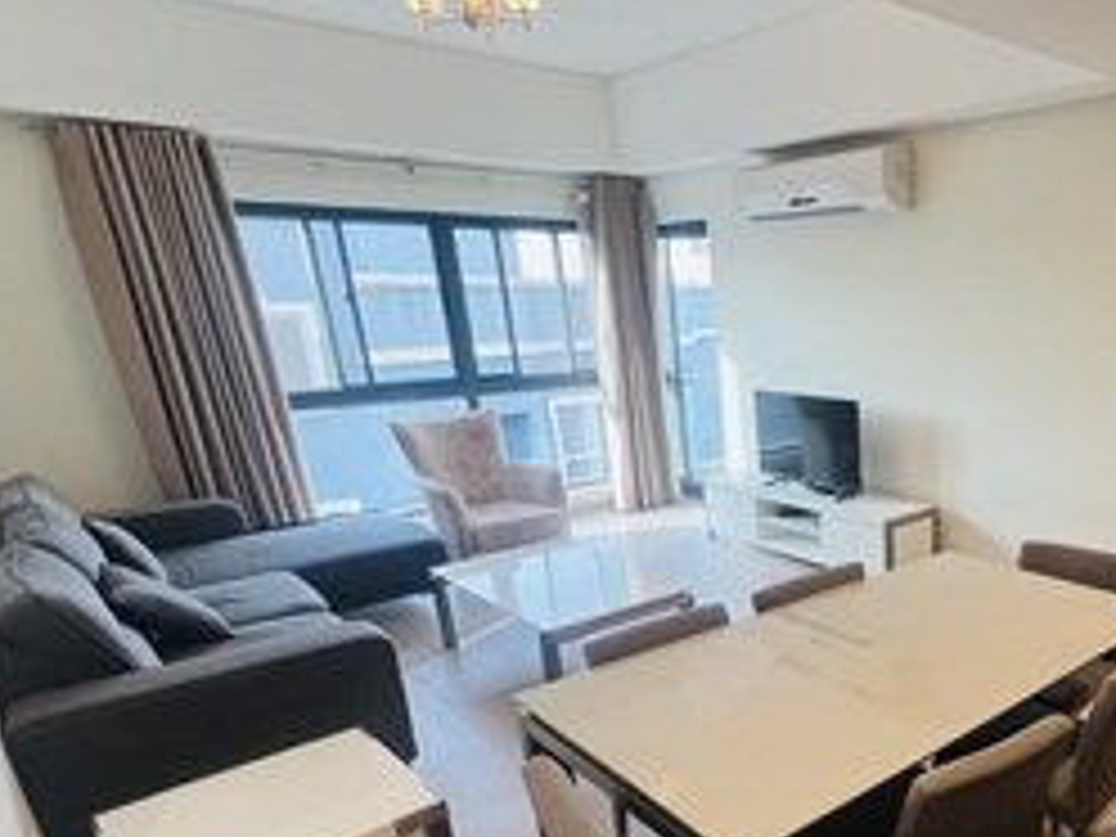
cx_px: 902
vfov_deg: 55.1
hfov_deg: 64.8
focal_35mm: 24
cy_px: 587
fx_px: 774
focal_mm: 1.57
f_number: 1.8
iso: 100
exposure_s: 1/100
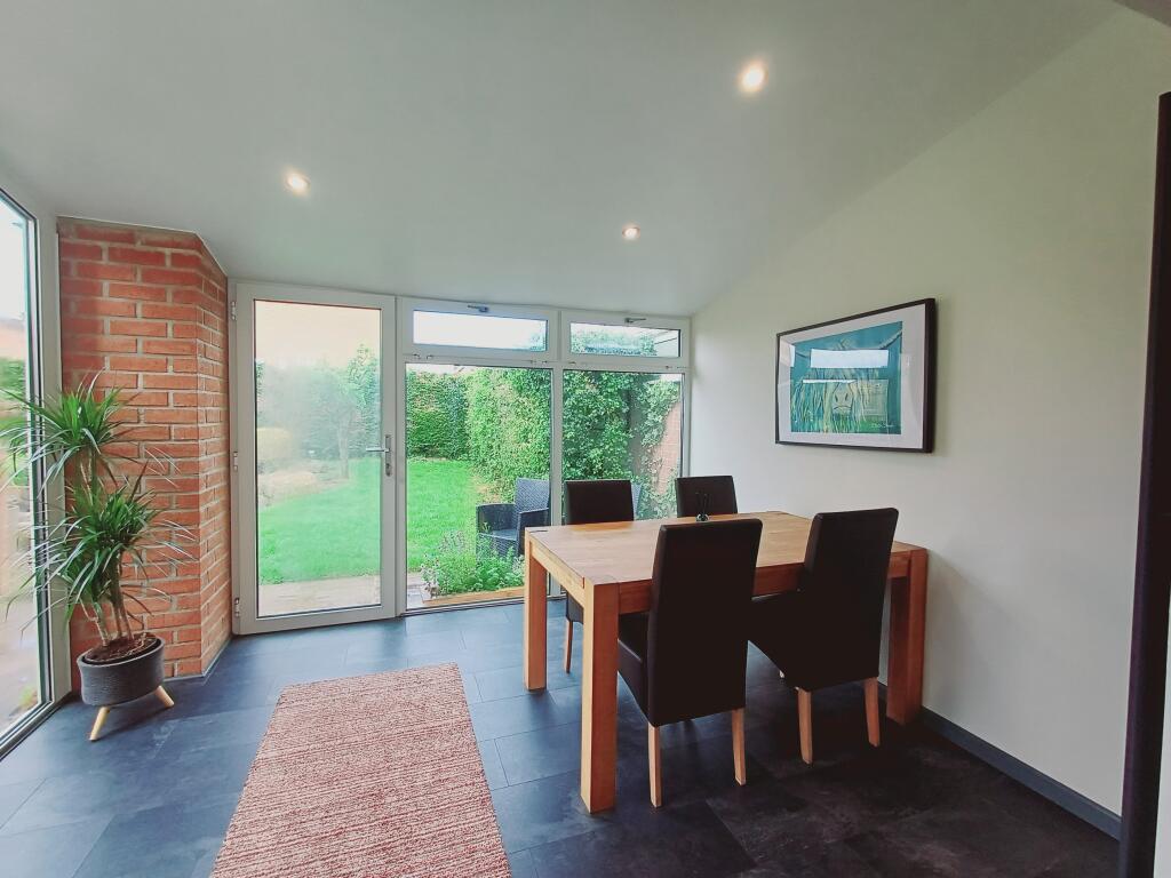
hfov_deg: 94.5
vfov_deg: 78.1
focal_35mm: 16
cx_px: 586
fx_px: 541
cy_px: 439
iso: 64
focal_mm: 1.64
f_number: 2.2
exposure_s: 1/100
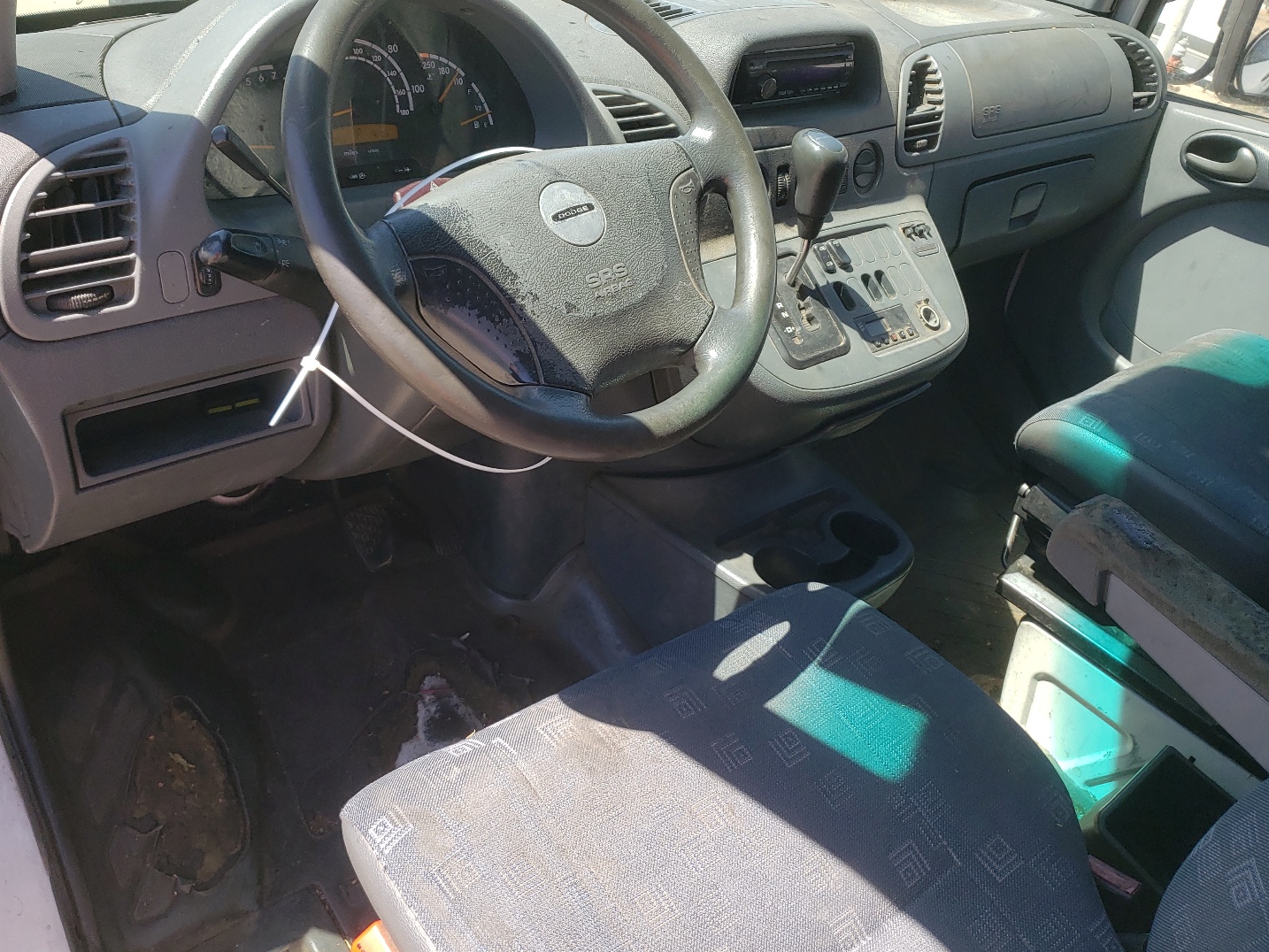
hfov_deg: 61.5
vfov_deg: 48.2
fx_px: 1063
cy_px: 441
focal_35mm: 29
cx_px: 576
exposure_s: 1/769
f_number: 1.5
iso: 50
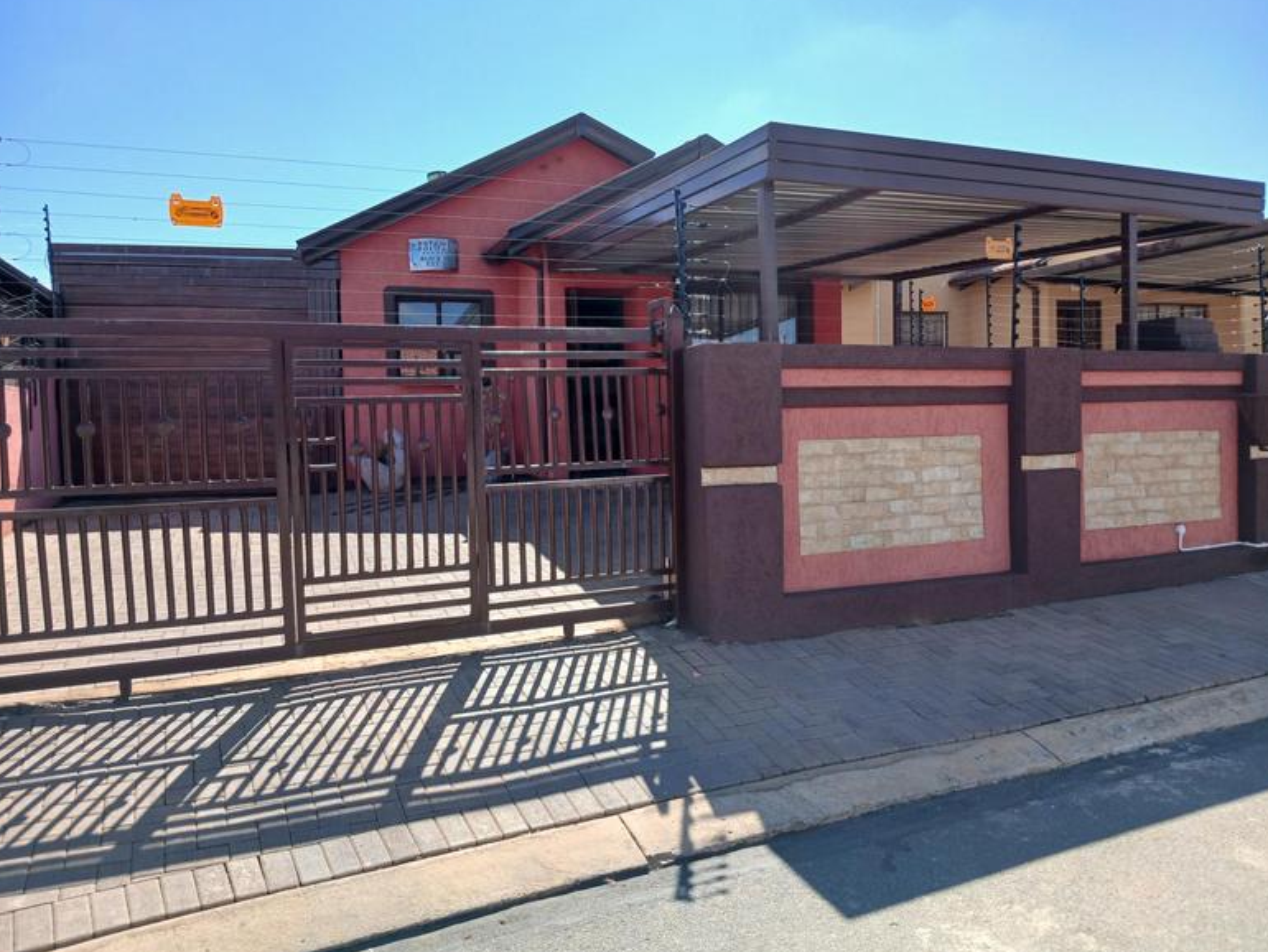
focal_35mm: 27
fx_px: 989
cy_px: 469
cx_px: 632
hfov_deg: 65.3
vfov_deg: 51.4
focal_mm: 3.98
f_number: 1.8
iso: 20
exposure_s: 1/347
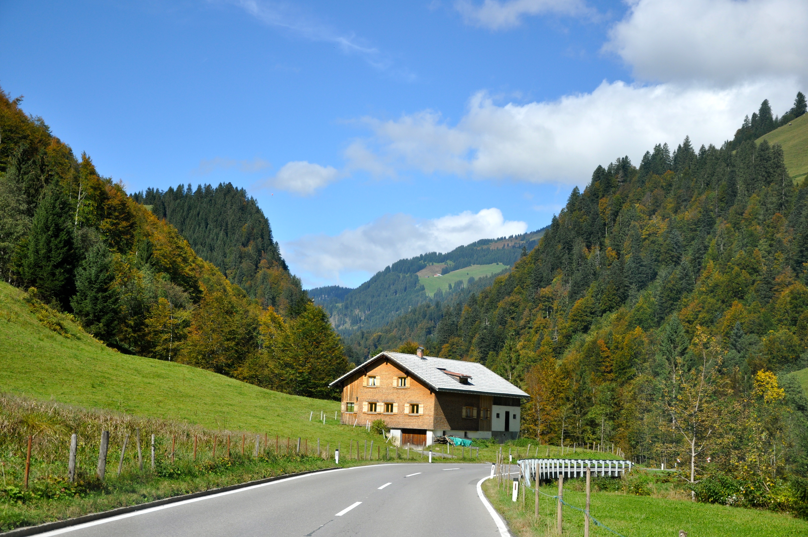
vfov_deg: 22.6
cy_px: 268
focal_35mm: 60
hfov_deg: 33.4
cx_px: 404
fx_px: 1345
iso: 250
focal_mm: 40
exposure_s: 1/1250
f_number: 4.5
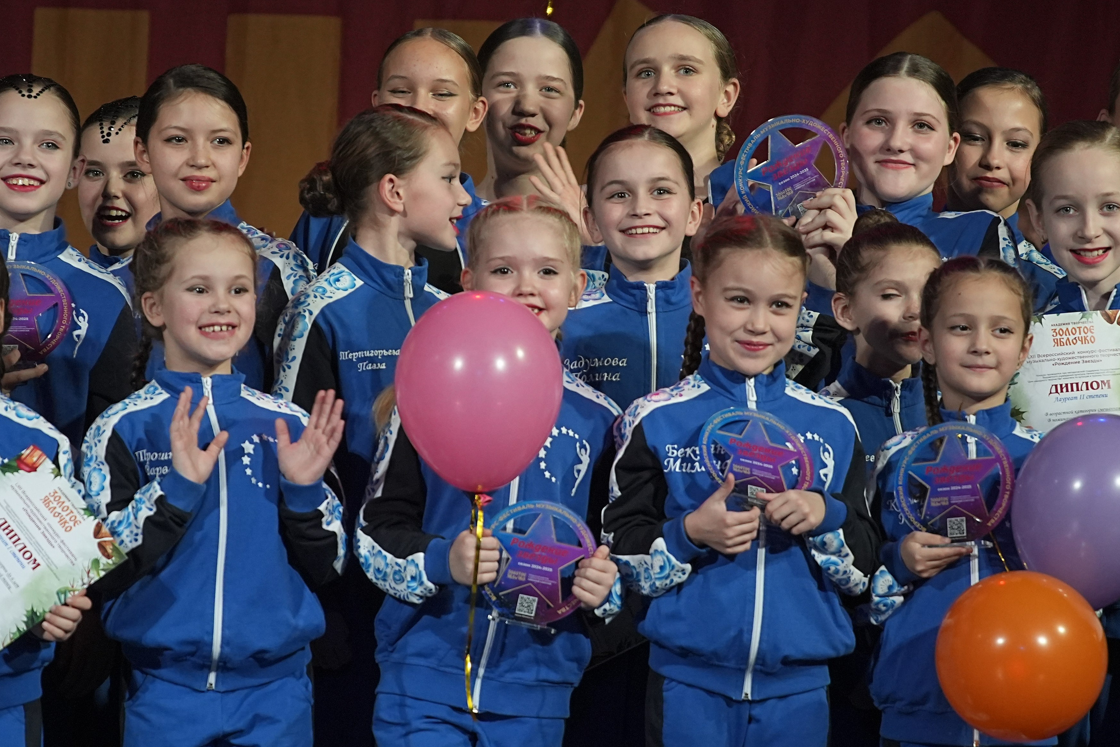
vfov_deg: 3.9
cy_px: 334
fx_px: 10920
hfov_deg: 5.9
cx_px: 558
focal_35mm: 351
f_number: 4
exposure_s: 1/400
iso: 2000
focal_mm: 200
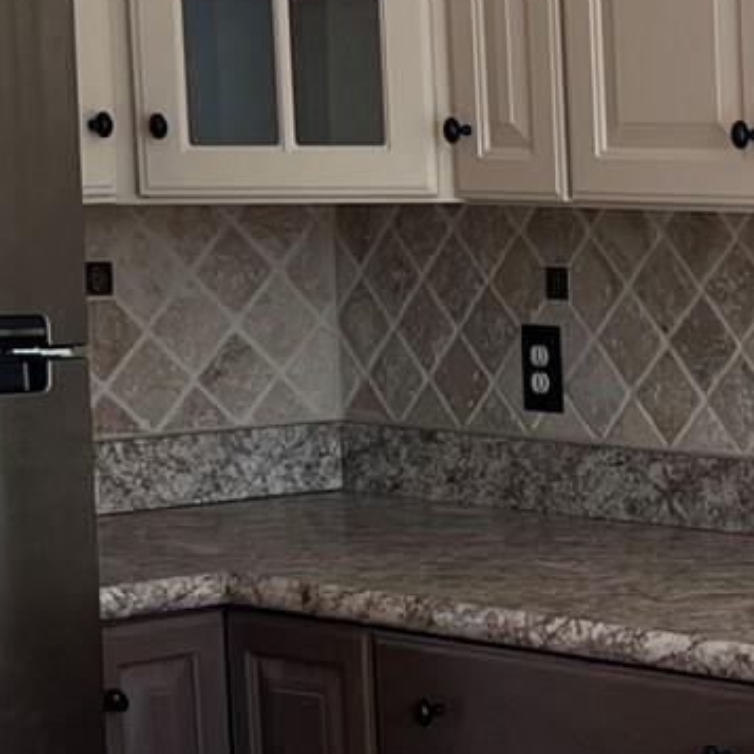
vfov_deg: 13.2
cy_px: 610
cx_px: 1164
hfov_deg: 12.5
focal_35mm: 132
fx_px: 3253
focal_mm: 5.7
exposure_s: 1/150
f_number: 1.5
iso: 32
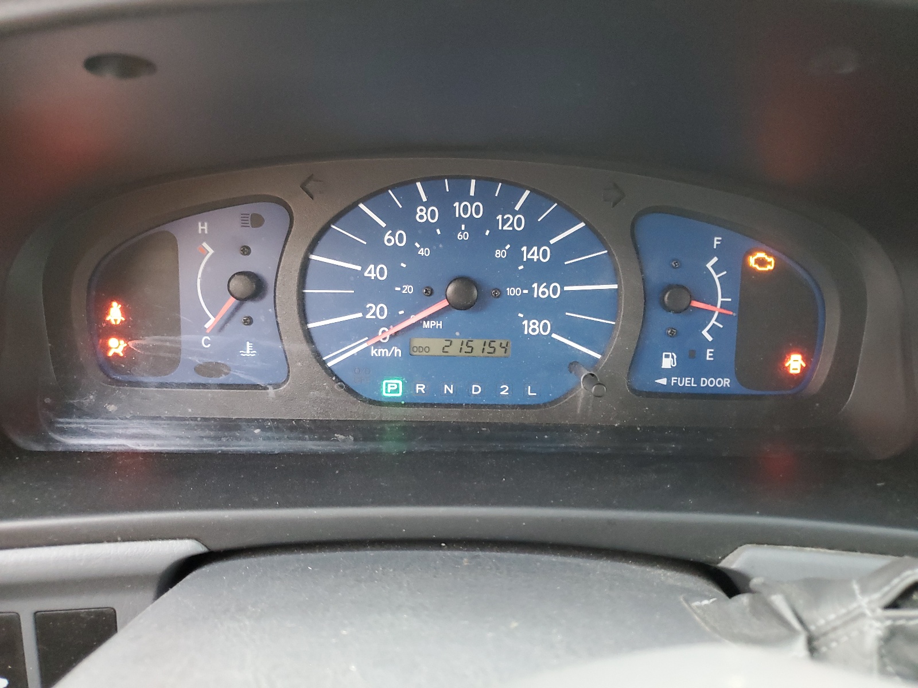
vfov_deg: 53.1
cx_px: 459
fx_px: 690
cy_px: 344
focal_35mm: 26
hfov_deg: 67.3
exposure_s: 1/24
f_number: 1.5
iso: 314
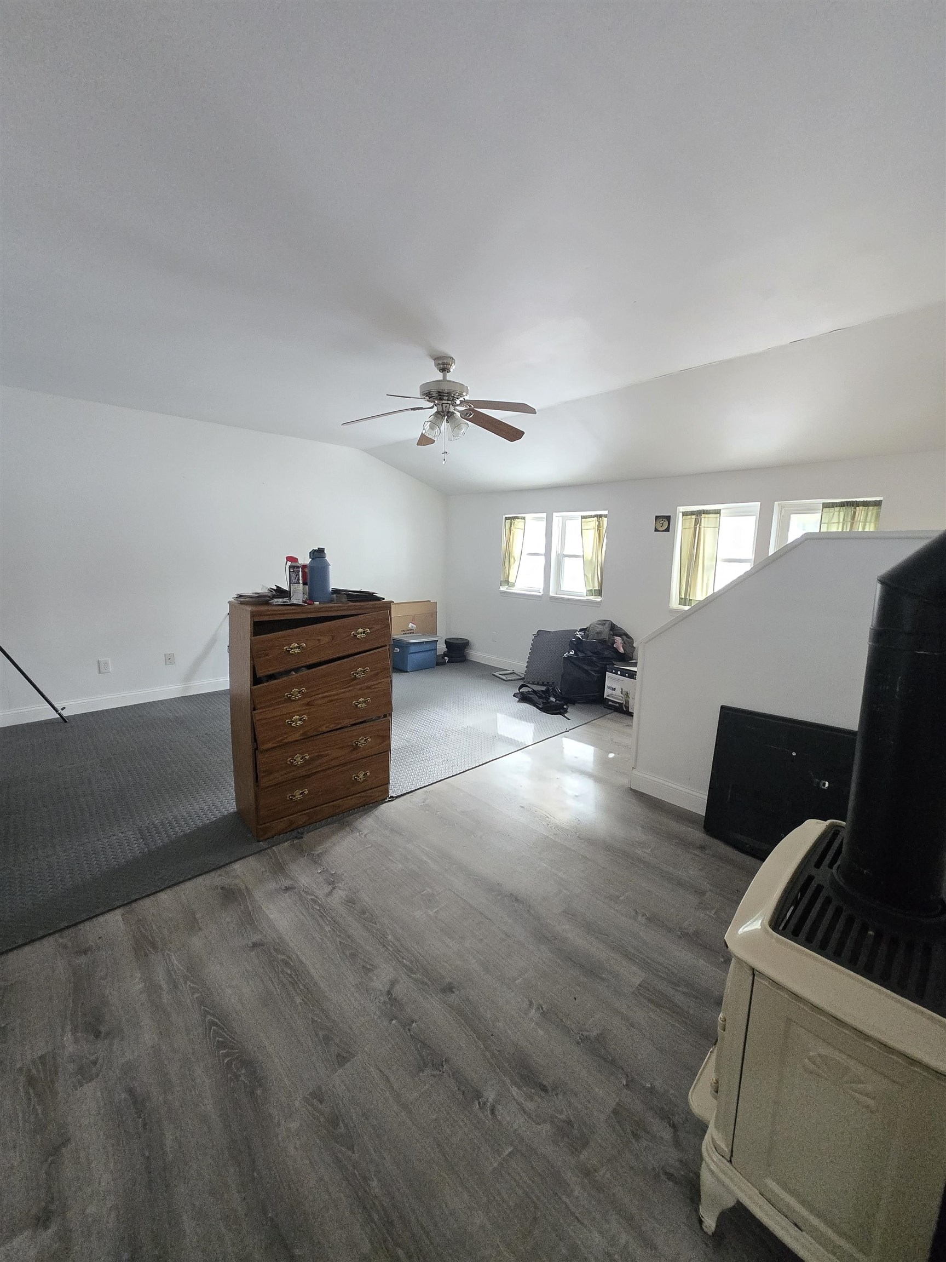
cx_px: 473
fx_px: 474
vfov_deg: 106.2
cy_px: 631
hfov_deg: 89.9
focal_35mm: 13
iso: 640
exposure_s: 1/60
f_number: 2.2
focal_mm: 1.7
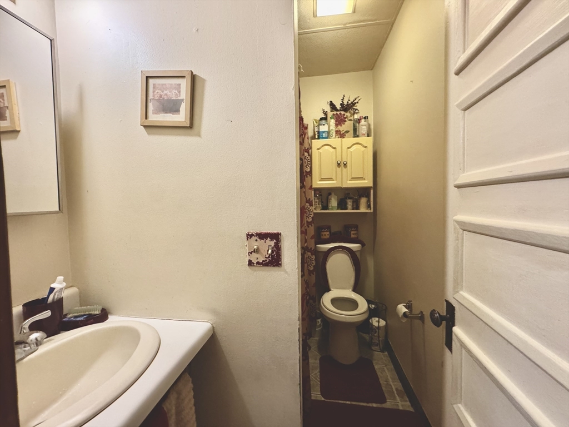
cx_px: 284
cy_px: 214
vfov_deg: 85.7
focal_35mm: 14
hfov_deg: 102.1
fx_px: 230
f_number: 2.2
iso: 800
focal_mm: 2.22
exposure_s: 1/60
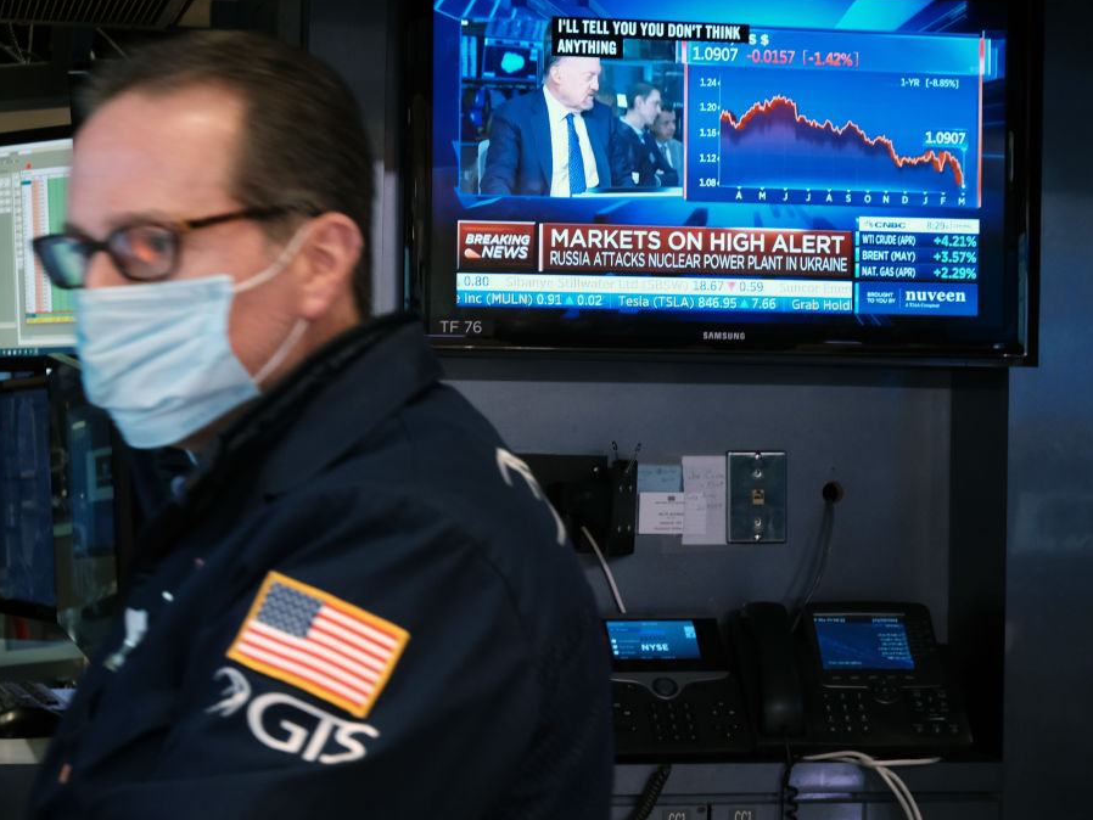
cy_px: 408
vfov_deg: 16.2
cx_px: 618
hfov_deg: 21.5
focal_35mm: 91
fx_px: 2874
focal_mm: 55
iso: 3200
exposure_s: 1/20
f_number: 7.1
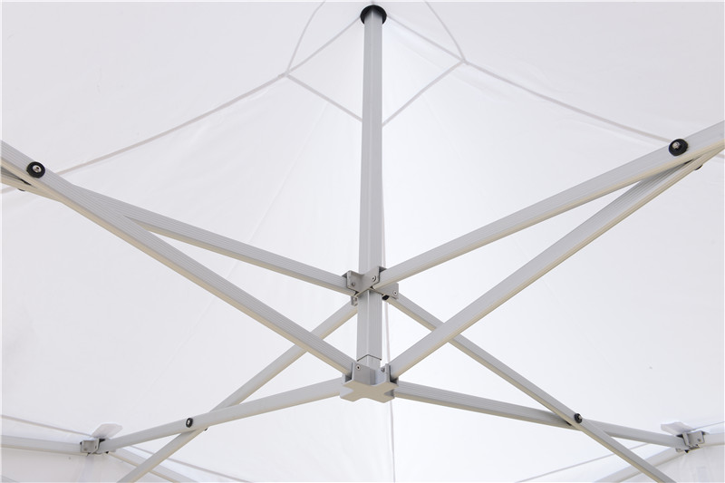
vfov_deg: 37.8
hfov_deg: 54.4
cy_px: 242
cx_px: 362
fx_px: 705
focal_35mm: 35
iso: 160
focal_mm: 35
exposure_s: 1/125
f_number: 10
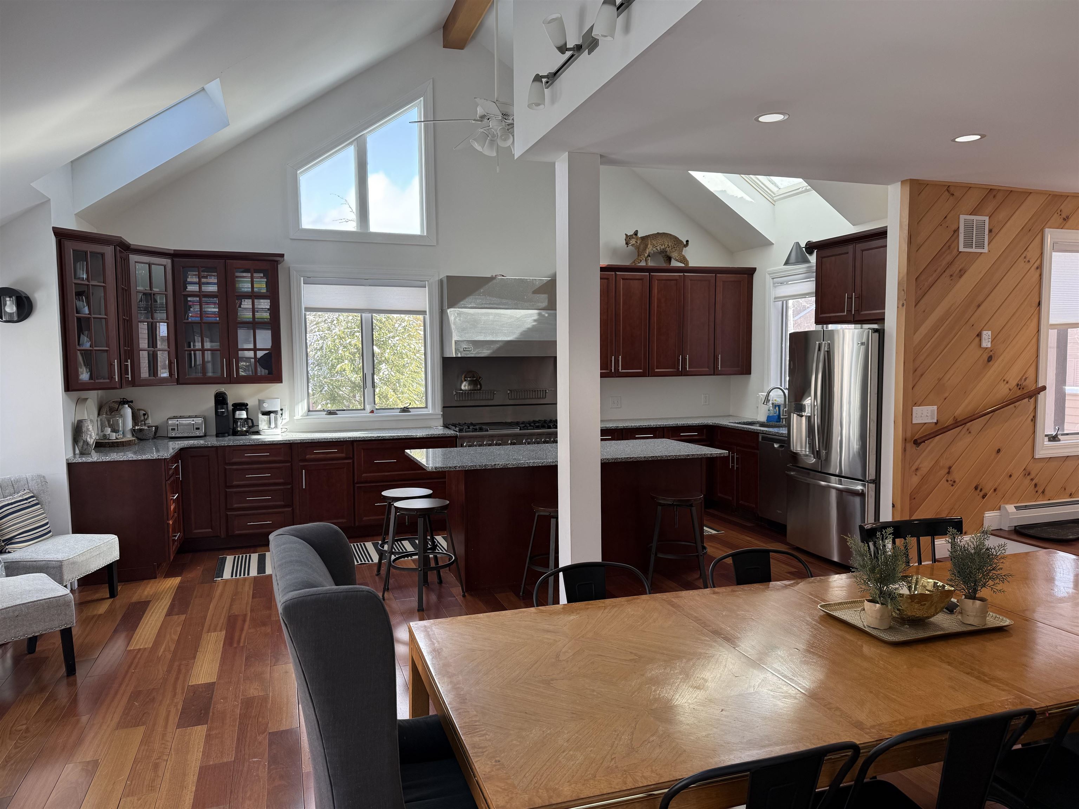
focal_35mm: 24
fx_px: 748
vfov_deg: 56.8
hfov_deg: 71.6
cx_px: 540
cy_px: 404
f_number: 1.78
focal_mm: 6.76
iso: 80
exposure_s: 1/141
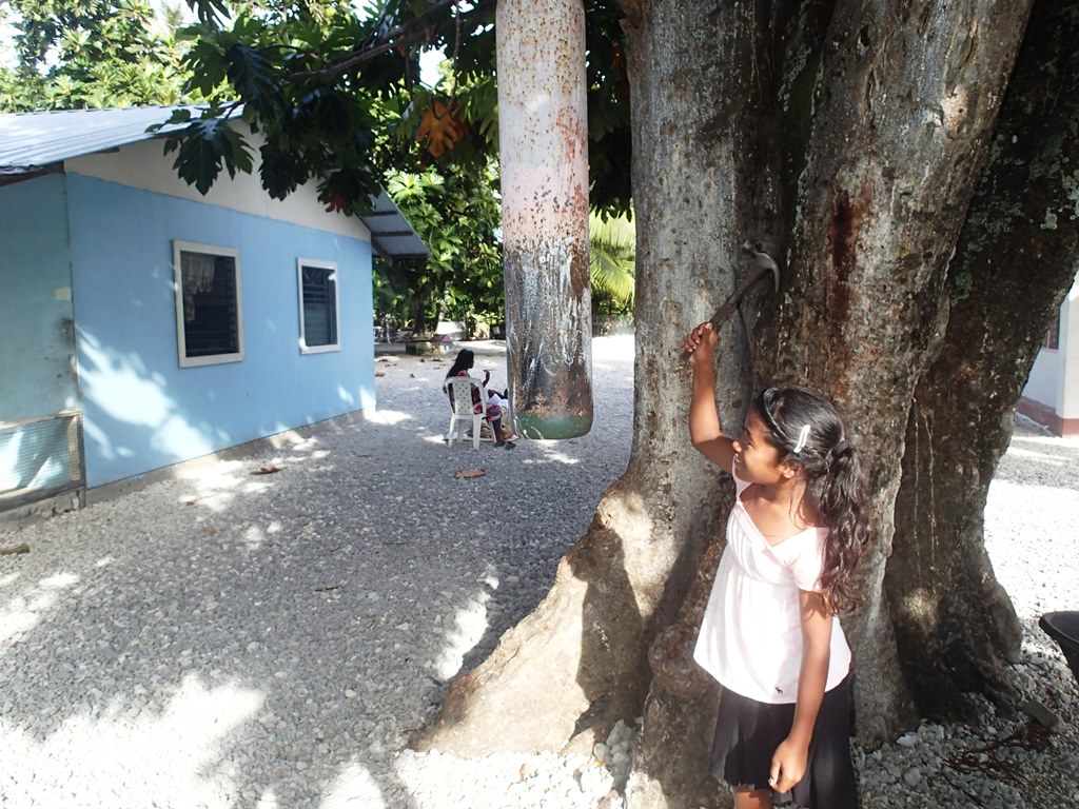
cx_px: 540
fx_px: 779
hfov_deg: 69.4
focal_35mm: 25
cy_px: 404
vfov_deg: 54.9
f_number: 2.8
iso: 100
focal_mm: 4.5
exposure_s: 1/400
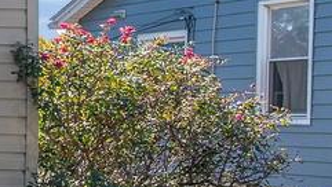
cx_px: -535
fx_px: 881
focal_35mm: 100
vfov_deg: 11.0
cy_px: -188
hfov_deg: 13.3
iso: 200
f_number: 8
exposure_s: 1/250
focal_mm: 16
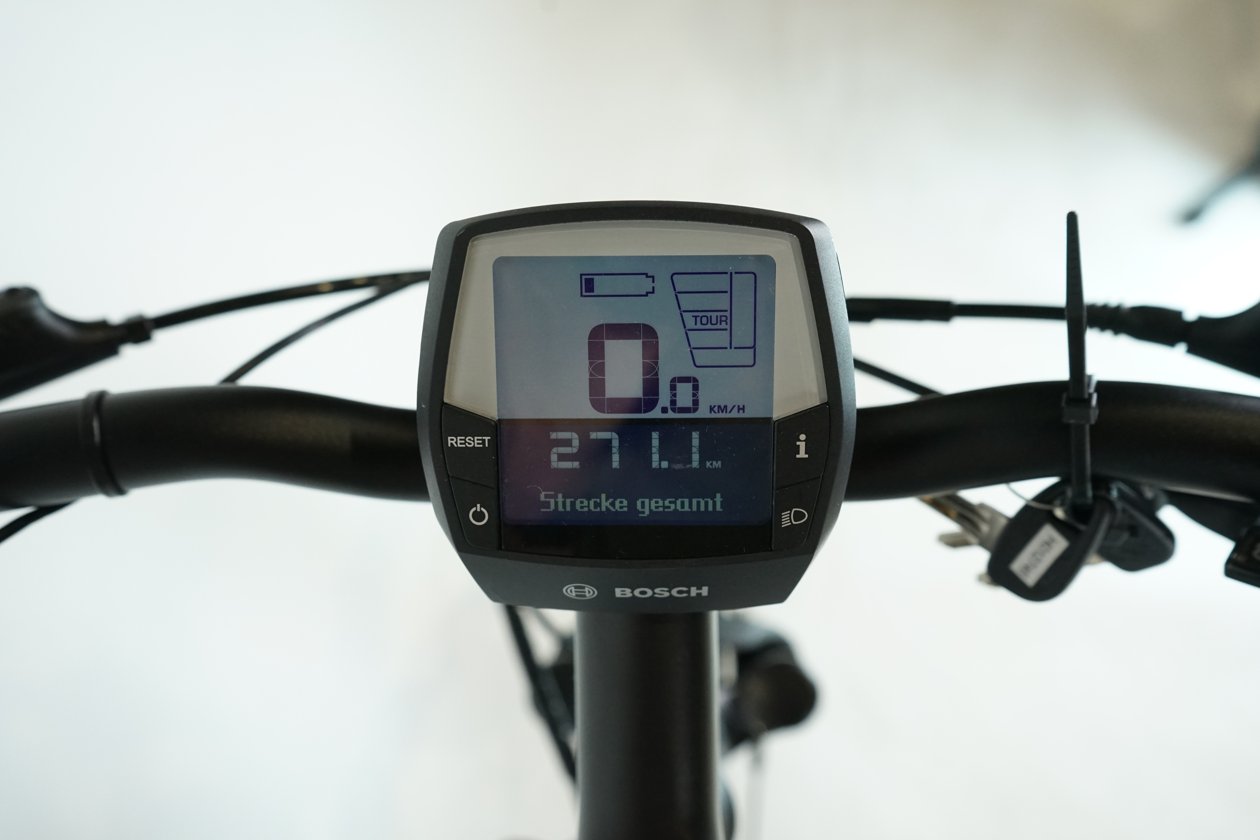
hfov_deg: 60.3
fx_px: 1085
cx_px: 630
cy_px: 420
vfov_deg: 42.3
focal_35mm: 31
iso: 2000
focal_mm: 31
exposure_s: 1/200
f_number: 5.6
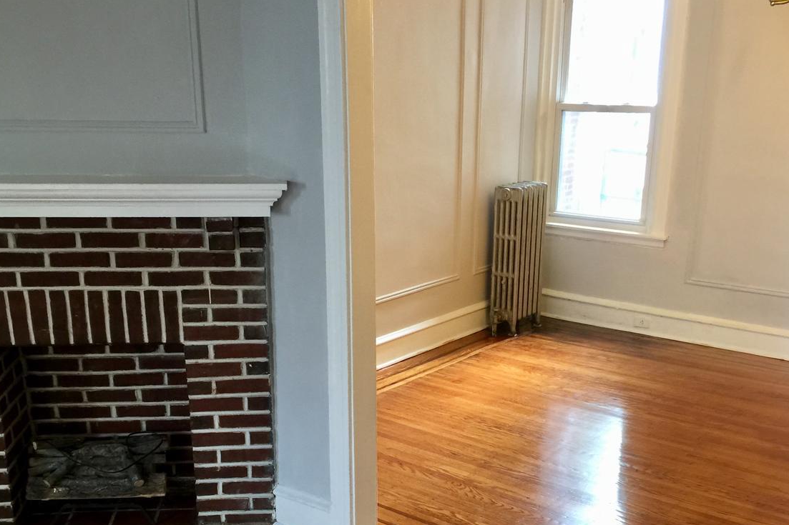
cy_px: 386
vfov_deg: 31.4
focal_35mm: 42
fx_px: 920
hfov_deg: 46.4
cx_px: 393
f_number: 2.2
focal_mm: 4.15
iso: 50
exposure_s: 1/15
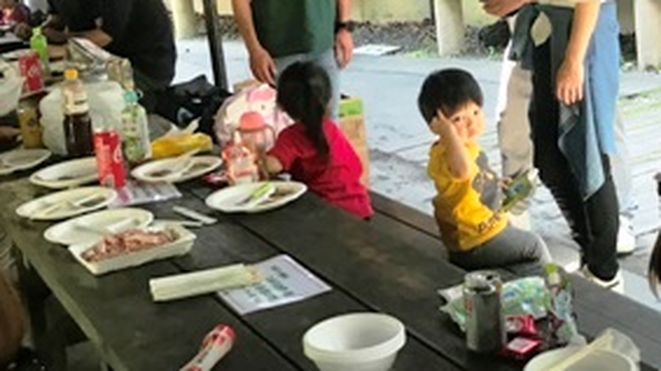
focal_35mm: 69
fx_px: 1209
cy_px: 133
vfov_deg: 17.4
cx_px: 416
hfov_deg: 30.4
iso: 32
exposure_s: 1/30
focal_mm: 3.99
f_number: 1.8
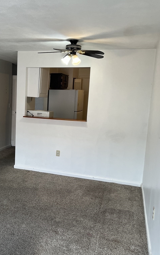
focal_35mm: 37
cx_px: 34
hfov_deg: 33.5
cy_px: 127
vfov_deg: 52.7
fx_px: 258
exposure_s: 1/120
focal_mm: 5.7
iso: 100
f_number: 1.5
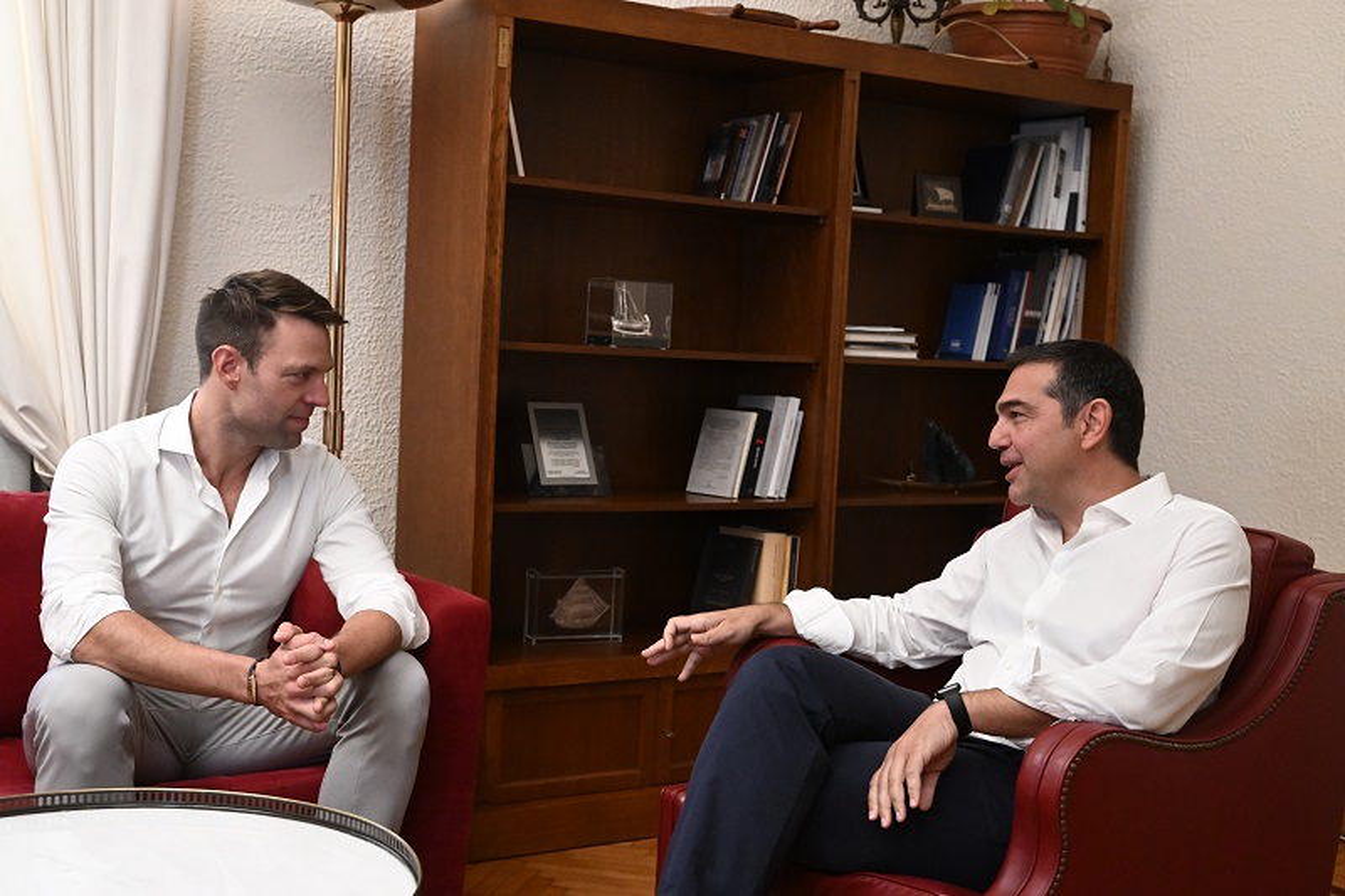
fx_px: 1718
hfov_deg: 42.8
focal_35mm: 46
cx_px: 672
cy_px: 448
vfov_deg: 29.2
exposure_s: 1/320
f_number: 5
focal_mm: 46
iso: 6400
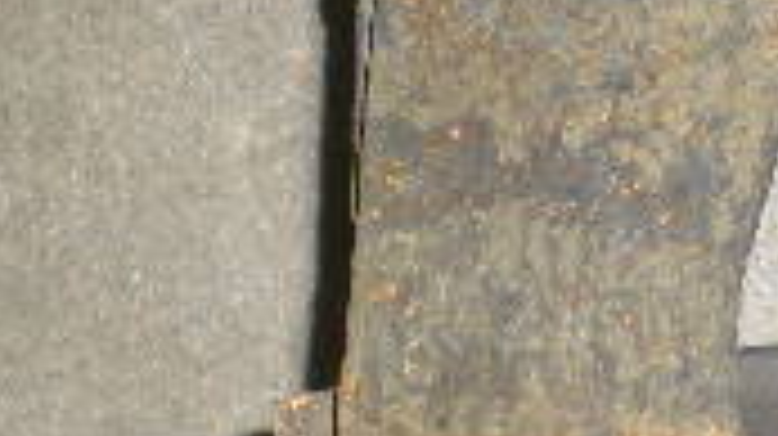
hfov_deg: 13.8
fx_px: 3154
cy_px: 373
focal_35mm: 153
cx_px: 854
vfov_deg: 7.9
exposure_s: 1/60
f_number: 3.1
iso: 71
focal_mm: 6.3
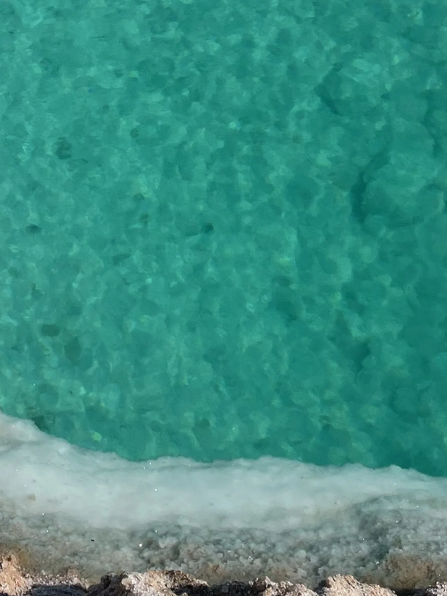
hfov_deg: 19.8
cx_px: -50
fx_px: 1223
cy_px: 133
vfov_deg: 27.0
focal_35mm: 71
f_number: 1.6
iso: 32
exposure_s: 1/9174
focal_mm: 5.1
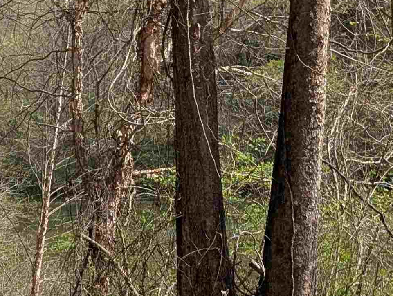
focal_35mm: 156
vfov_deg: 9.5
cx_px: 47
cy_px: 282
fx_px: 1774
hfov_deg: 12.6
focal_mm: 6.9
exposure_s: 1/834
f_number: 1.68
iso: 21
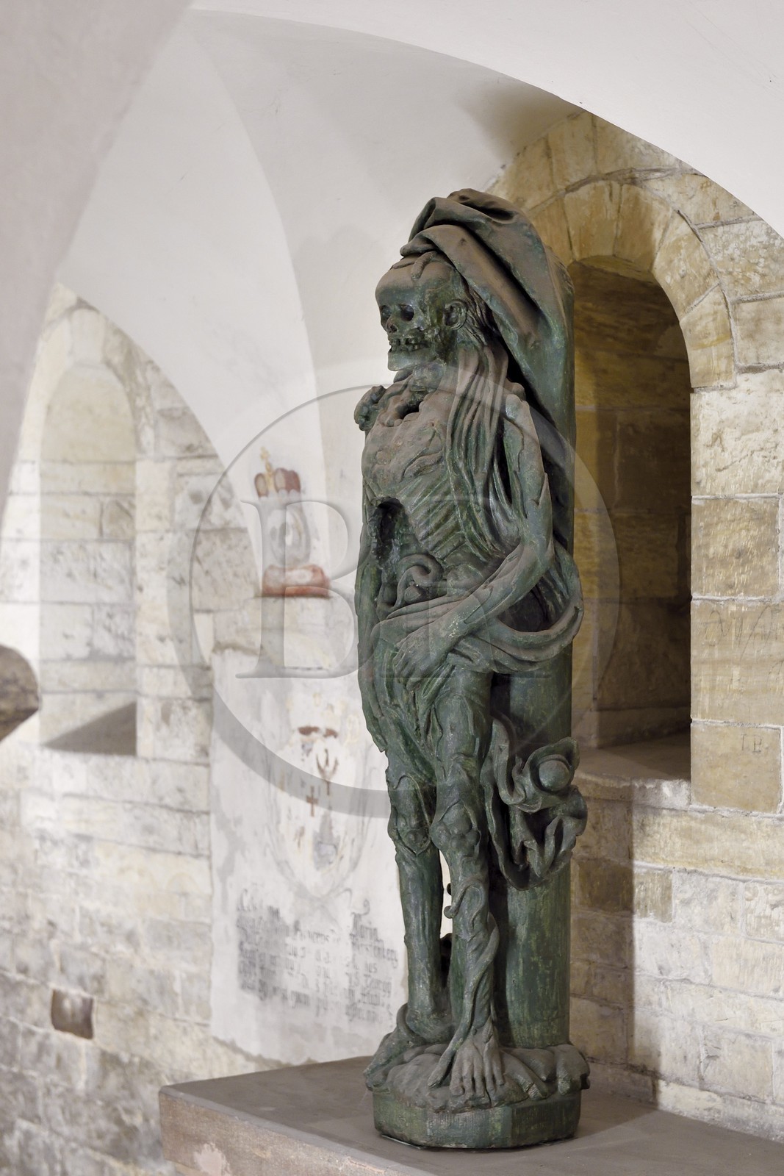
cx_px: 392
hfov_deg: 19.5
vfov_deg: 28.8
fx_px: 2286
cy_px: 588
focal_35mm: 70
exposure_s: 1/30
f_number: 4.5
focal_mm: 70
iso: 1600
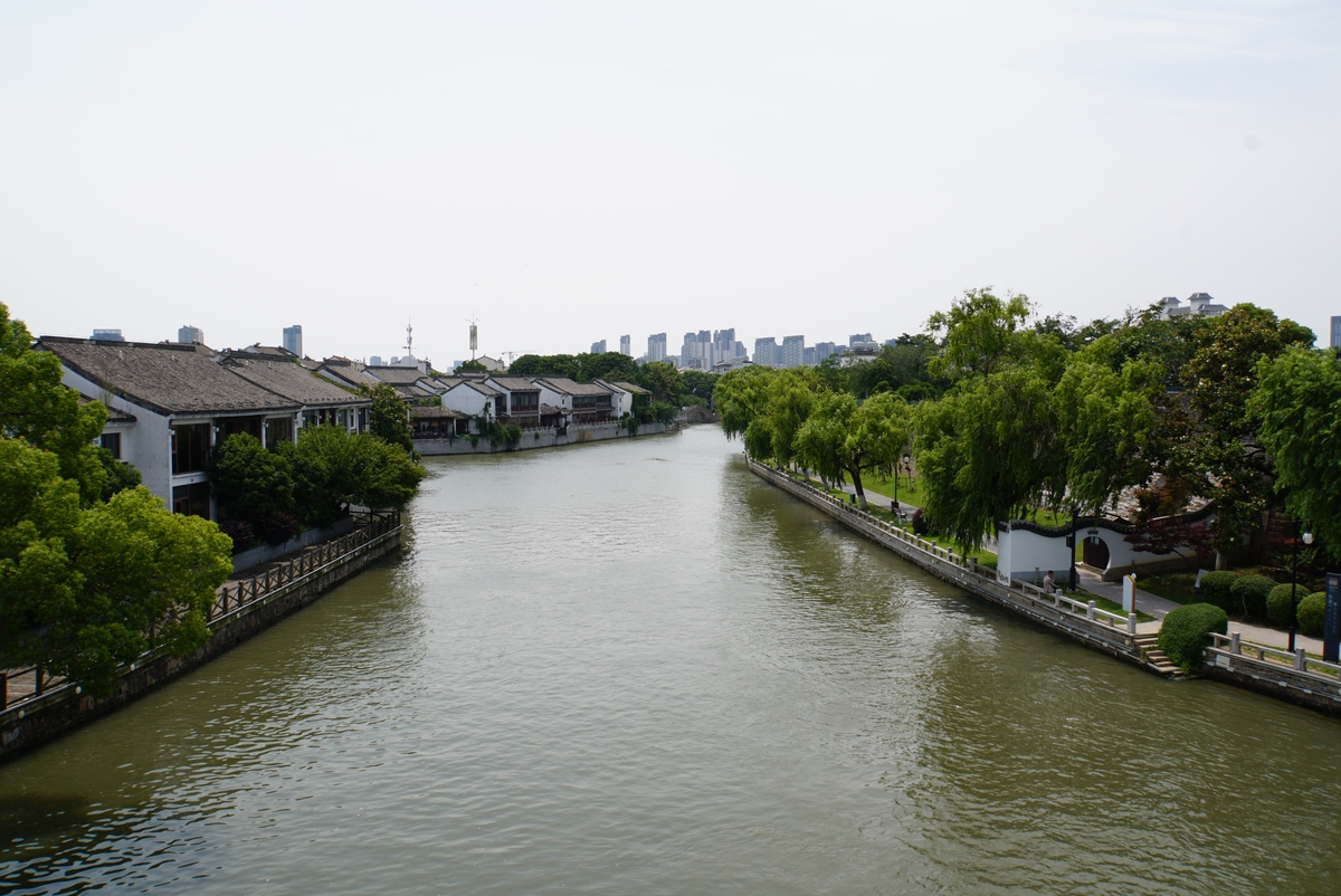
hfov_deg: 64.5
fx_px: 1062
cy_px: 448
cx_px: 670
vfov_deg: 45.7
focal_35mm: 28
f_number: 11
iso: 100
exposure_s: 1/125
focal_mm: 19
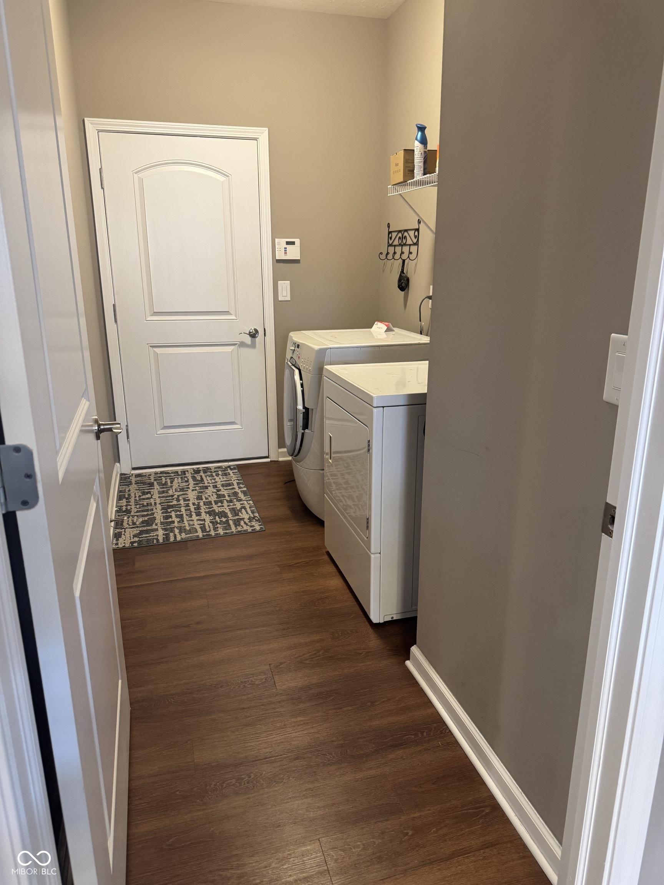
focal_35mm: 24
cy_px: 442
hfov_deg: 56.8
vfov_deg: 71.6
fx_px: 614
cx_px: 332
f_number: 1.78
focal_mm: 6.76
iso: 320
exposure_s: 1/60
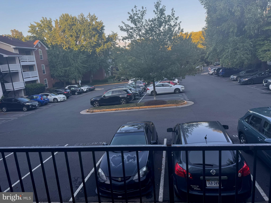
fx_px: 188
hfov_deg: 71.6
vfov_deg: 56.8
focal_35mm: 24
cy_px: 102
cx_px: 136
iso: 80
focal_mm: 6.76
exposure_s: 1/241
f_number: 1.78
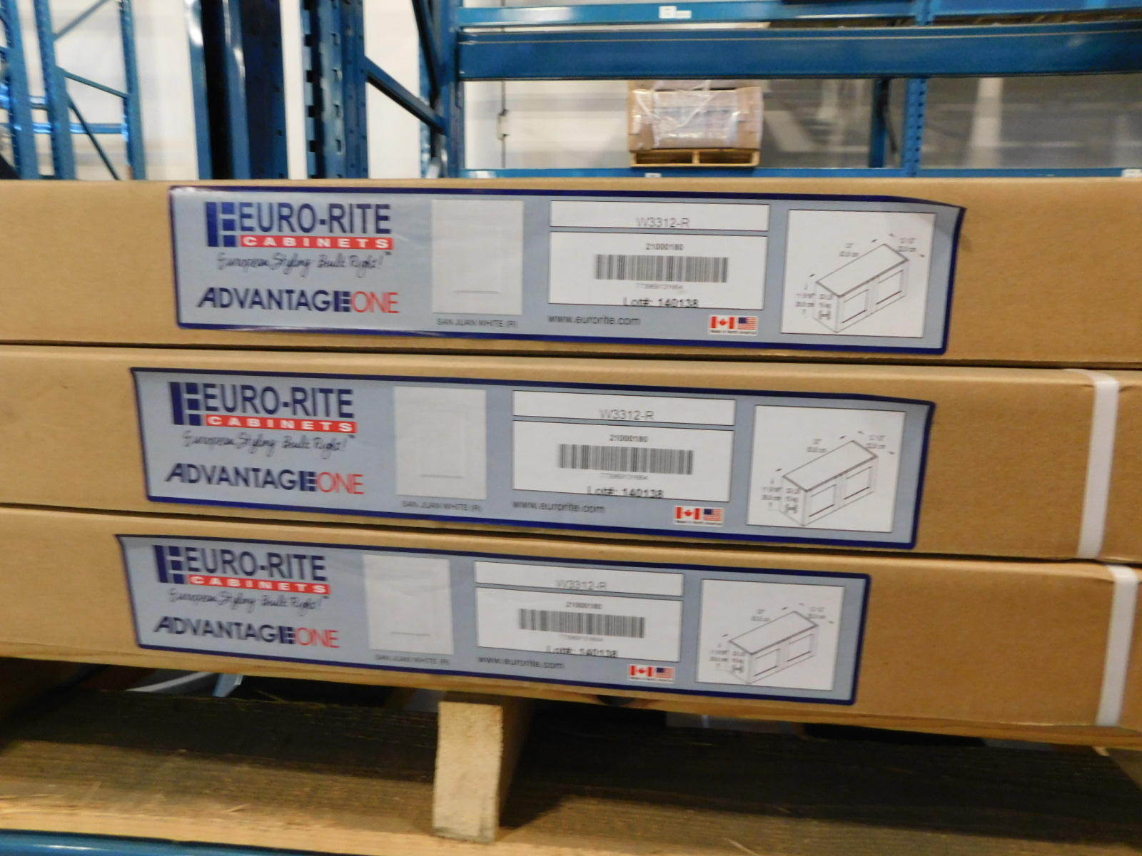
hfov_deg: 73.9
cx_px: 571
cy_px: 428
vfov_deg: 58.9
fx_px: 759
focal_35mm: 23
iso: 400
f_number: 3
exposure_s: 1/13
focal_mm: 4
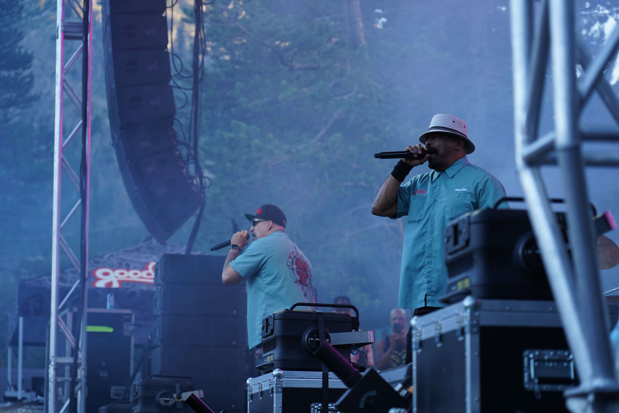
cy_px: 206
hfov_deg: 19.5
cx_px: 310
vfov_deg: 13.0
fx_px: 1805
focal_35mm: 105
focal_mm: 105
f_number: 4
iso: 250
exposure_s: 1/160
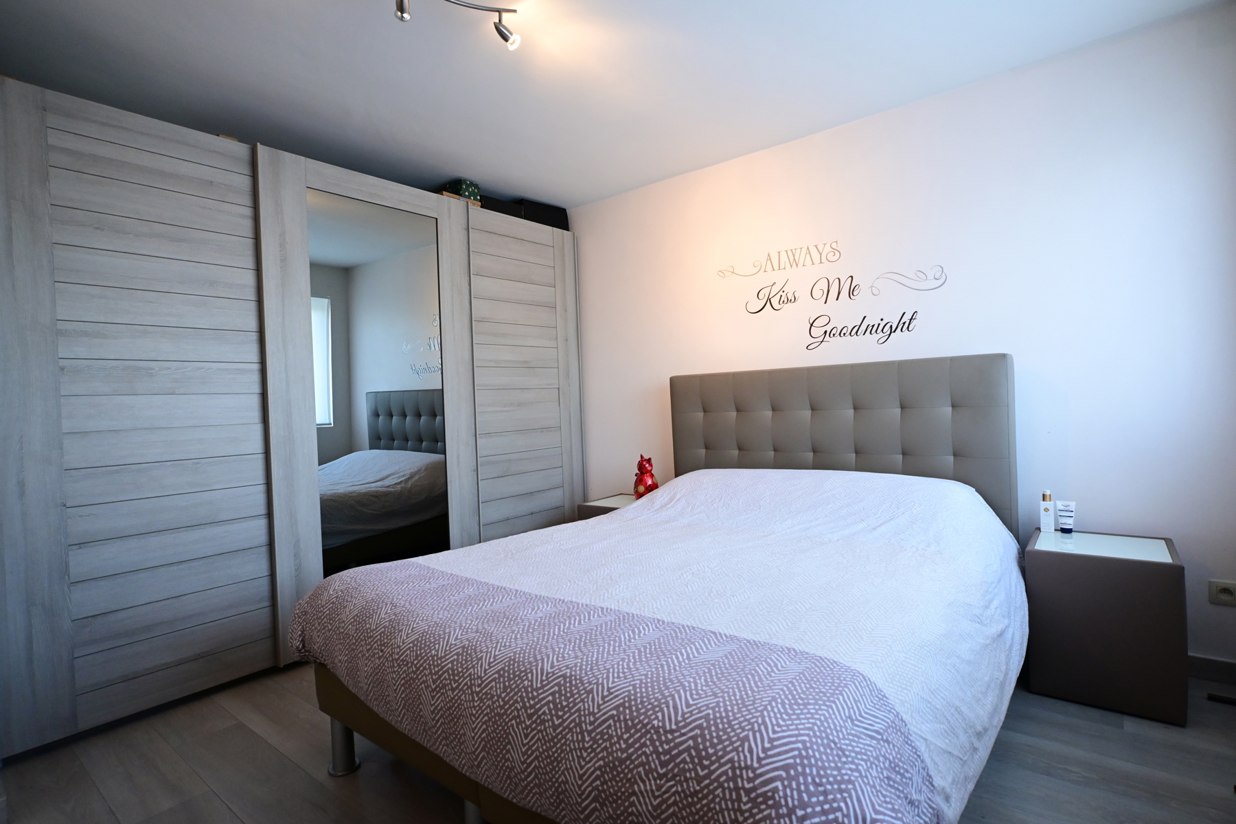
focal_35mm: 18
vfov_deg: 67.4
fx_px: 618
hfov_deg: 90.0
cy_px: 412
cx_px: 618
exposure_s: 1/60
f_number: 4.8
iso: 1100
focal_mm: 12
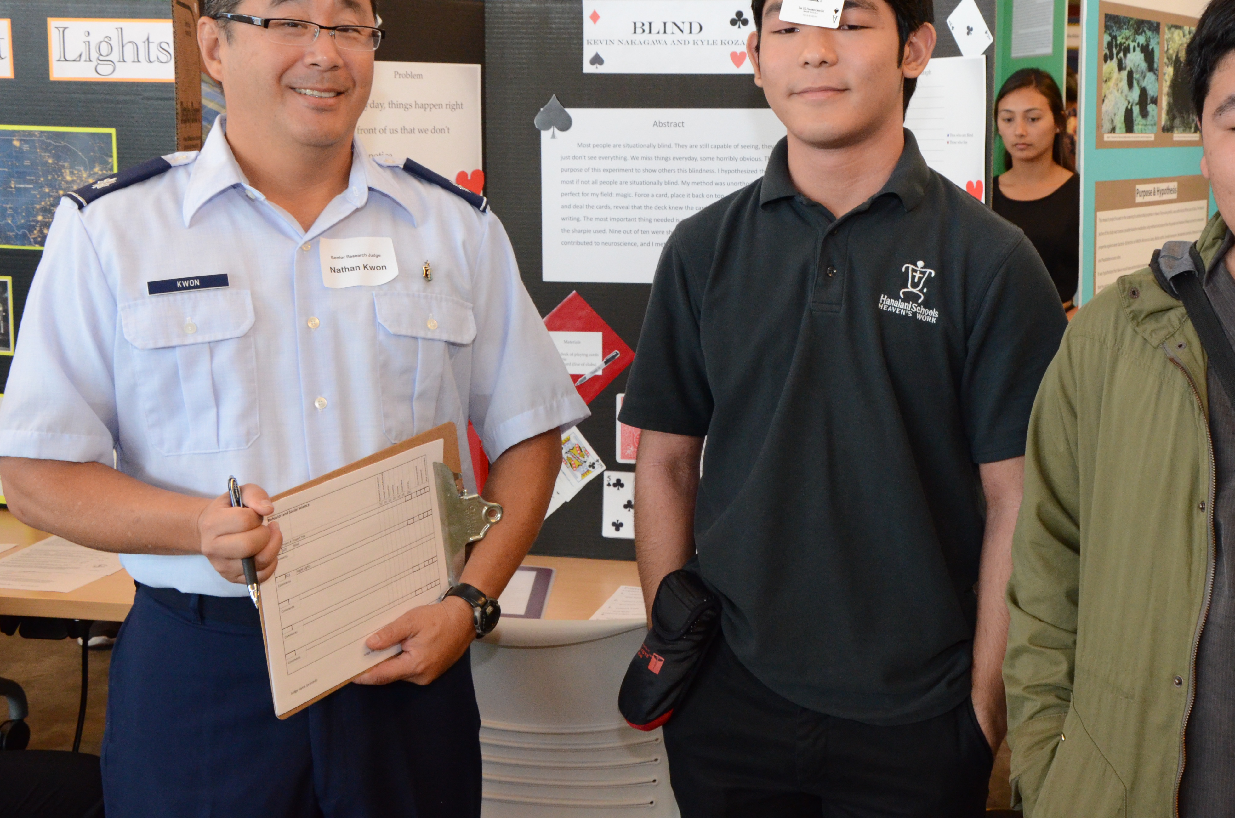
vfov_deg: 27.4
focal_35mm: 49
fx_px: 1678
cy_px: 333
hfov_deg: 40.2
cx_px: 745
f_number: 7.1
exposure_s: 1/160
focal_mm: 26
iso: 2000
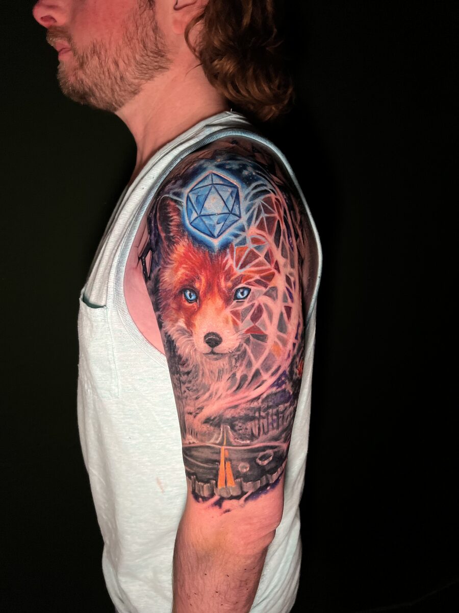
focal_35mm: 26
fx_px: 460
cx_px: 230
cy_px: 306
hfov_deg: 53.1
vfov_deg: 67.3
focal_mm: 5.7
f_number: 1.5
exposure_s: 1/60
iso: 250
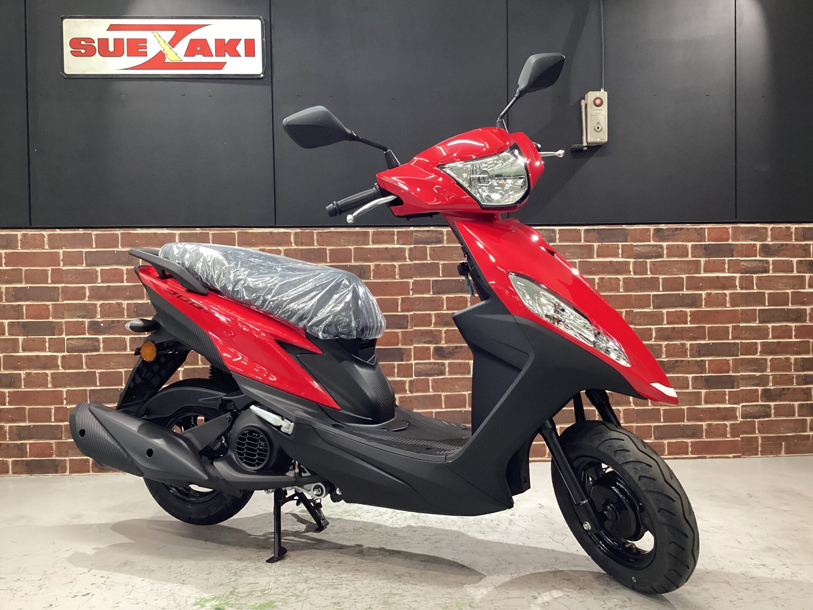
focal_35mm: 31
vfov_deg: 45.4
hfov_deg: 58.4
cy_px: 305
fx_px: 728
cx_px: 406
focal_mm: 3.3
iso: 250
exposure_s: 1/50
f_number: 2.4
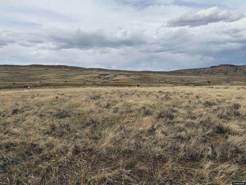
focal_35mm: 24
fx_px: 171
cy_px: 92
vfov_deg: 56.8
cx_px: 123
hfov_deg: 71.6
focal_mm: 6.76
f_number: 1.78
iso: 80
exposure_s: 1/7353
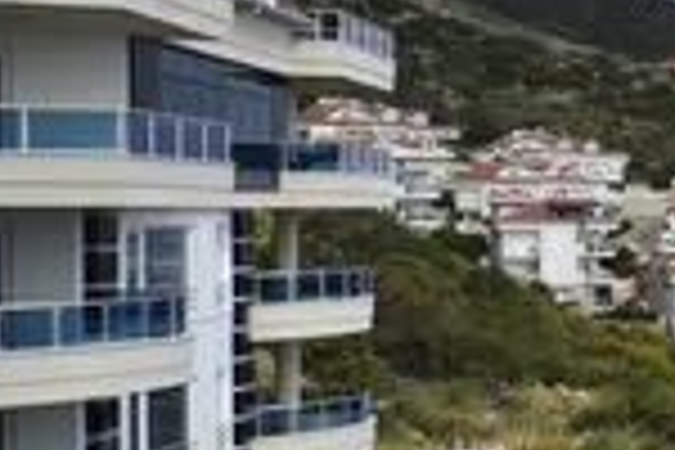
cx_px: 1498
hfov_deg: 16.7
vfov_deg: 20.0
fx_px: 1275
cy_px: 212
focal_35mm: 68
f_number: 11
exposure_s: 1/200
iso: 100
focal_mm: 12
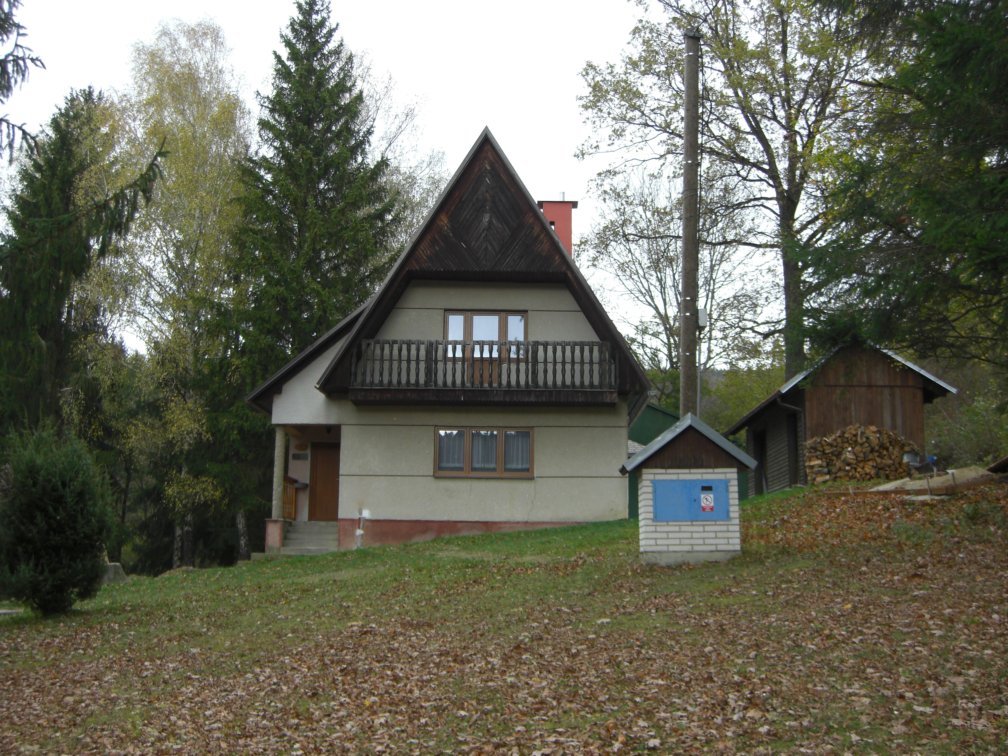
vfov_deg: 37.7
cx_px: 504
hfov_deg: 49.0
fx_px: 1107
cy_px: 378
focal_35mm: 38
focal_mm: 7.9
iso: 100
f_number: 2.8
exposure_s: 1/100
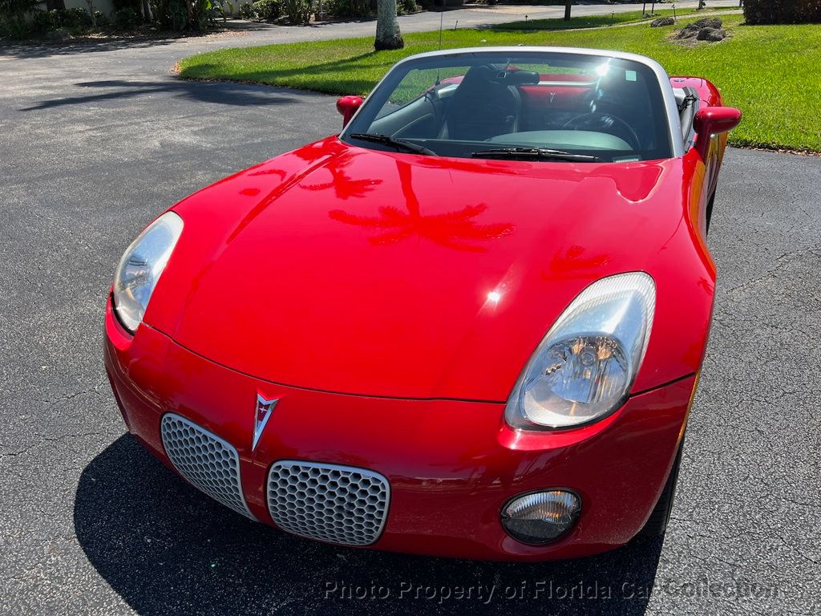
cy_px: 308
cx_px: 410
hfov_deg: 67.3
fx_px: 617
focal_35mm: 26
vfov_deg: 53.1
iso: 50
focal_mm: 5.7
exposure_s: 1/2299
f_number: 1.5
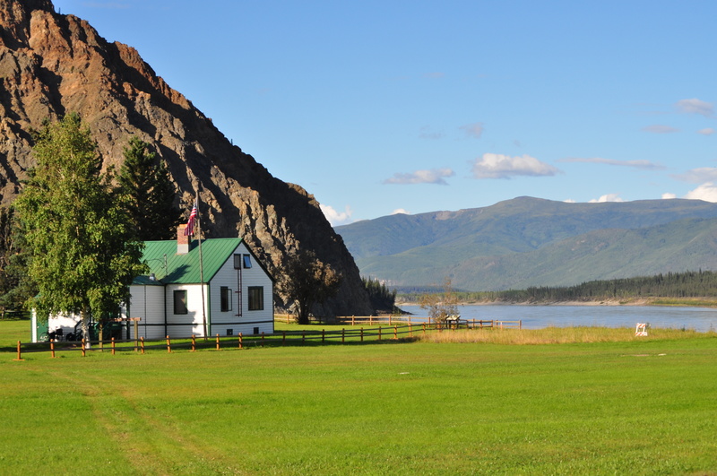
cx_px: 358
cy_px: 238
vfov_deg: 16.5
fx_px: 1641
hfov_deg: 24.7
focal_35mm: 82
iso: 200
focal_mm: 55
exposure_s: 1/250
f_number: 10
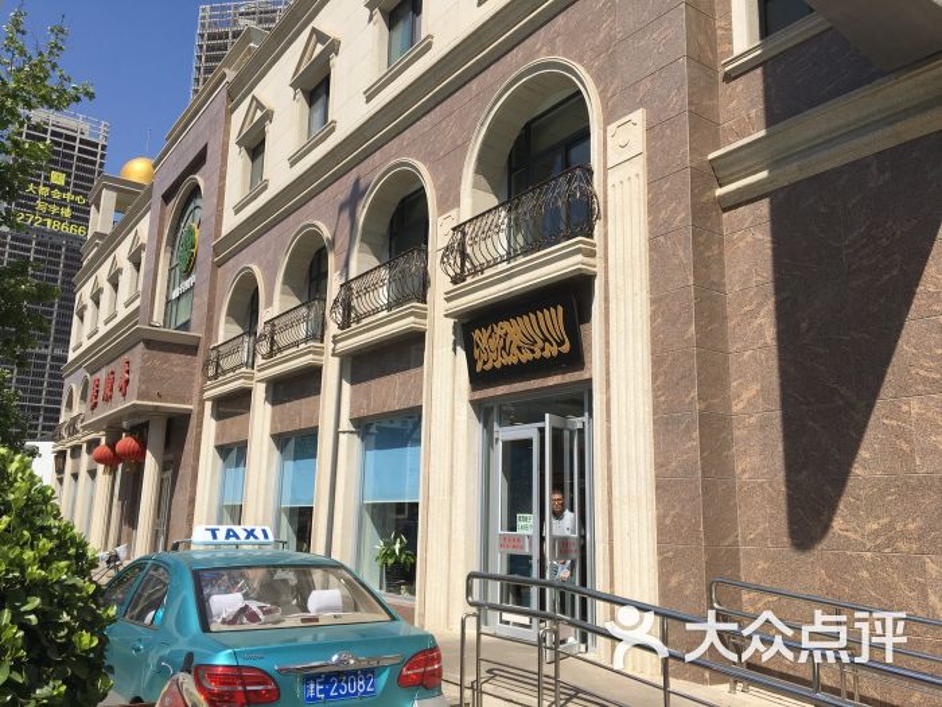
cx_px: 471
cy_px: 354
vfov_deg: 48.2
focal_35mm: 29
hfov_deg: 61.7
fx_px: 789
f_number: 2.2
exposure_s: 1/2404
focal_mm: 4.15
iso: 25
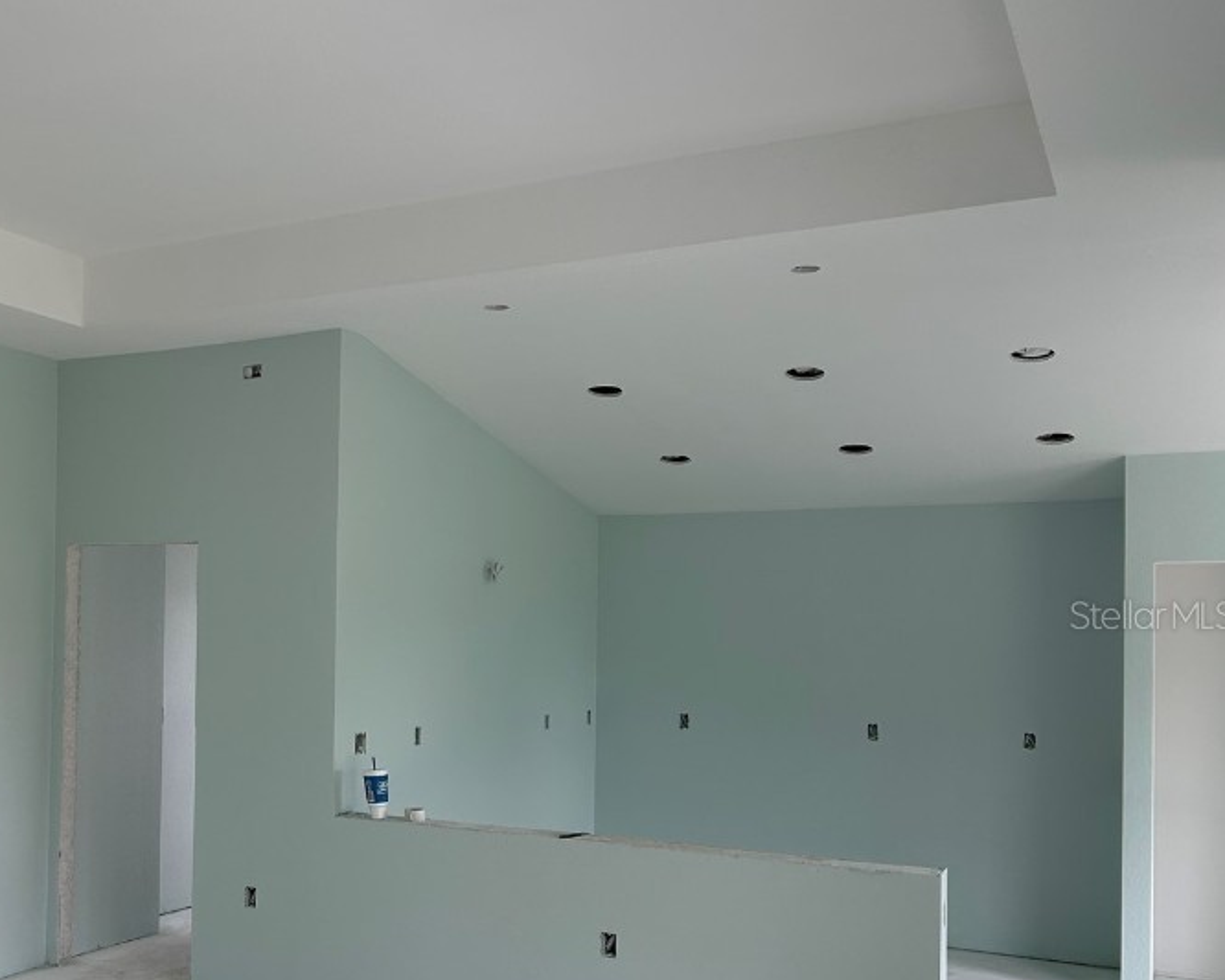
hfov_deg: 45.2
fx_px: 1414
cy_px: 614
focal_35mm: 39
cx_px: 302
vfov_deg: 38.0
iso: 64
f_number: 1.5
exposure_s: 1/121
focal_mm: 5.7
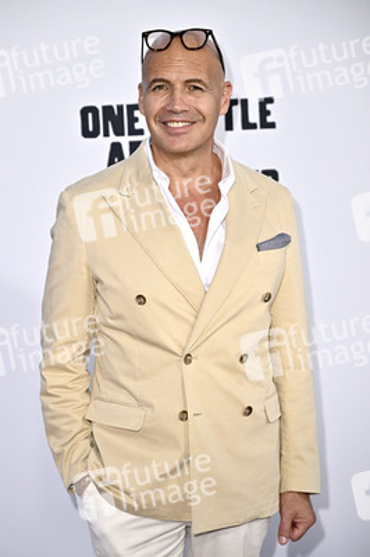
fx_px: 1328
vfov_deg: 23.7
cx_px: 185
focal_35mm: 86
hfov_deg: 15.9
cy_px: 278
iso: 800
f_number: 5
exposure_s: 1/320
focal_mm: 86
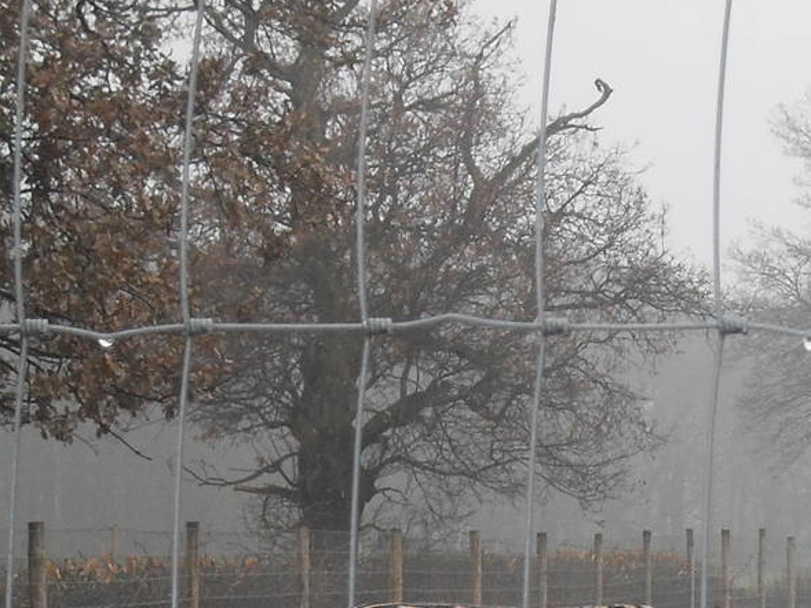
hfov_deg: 8.5
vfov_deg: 6.5
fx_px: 5343
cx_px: 1075
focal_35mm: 228
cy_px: 817
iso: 160
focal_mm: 13.5
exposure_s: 1/90
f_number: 4.4
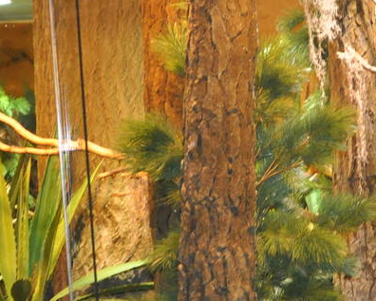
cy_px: 217
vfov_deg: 12.3
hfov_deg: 15.2
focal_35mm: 125
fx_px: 1391
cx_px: 348
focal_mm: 22
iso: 800
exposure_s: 1/60
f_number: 4
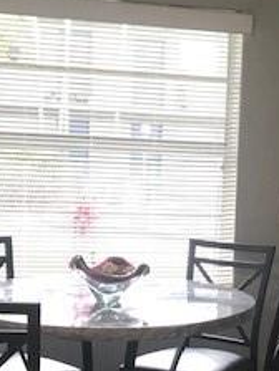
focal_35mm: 80
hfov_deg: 18.2
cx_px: 249
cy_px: 267
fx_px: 860
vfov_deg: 24.2
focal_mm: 3.99
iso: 40
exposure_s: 1/24
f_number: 1.8
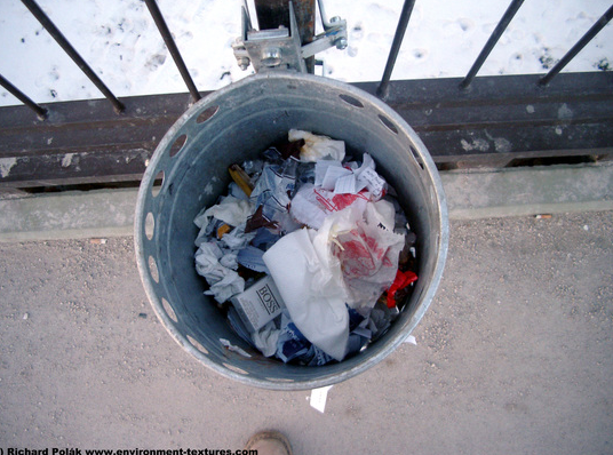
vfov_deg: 37.5
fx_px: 671
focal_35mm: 38
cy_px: 227
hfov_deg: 49.1
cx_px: 300
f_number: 2.6
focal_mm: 7.6
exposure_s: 1/125
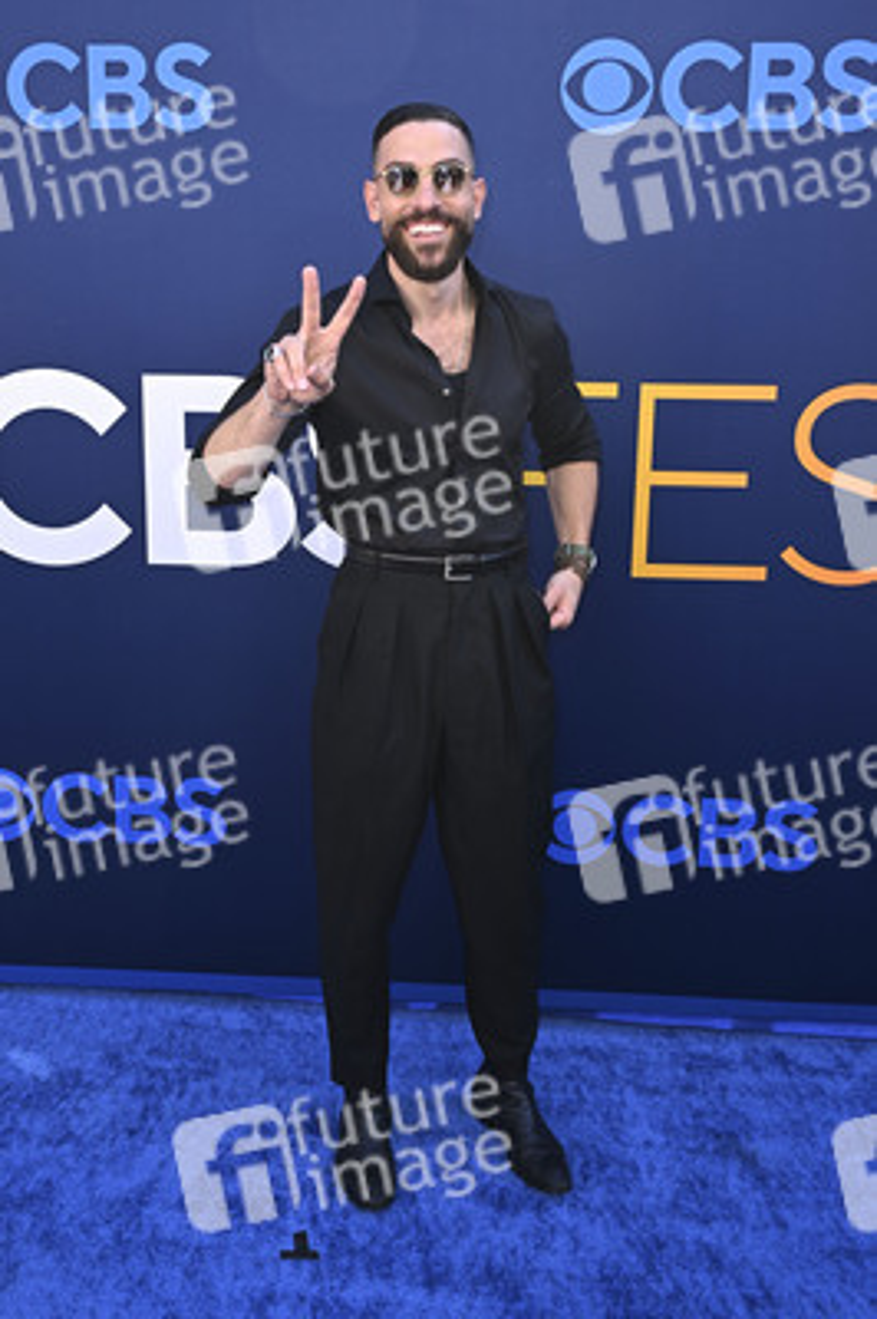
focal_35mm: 29
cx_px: 438
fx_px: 1061
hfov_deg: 44.9
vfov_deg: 63.7
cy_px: 660
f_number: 6.3
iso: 320
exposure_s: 1/200
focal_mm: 29
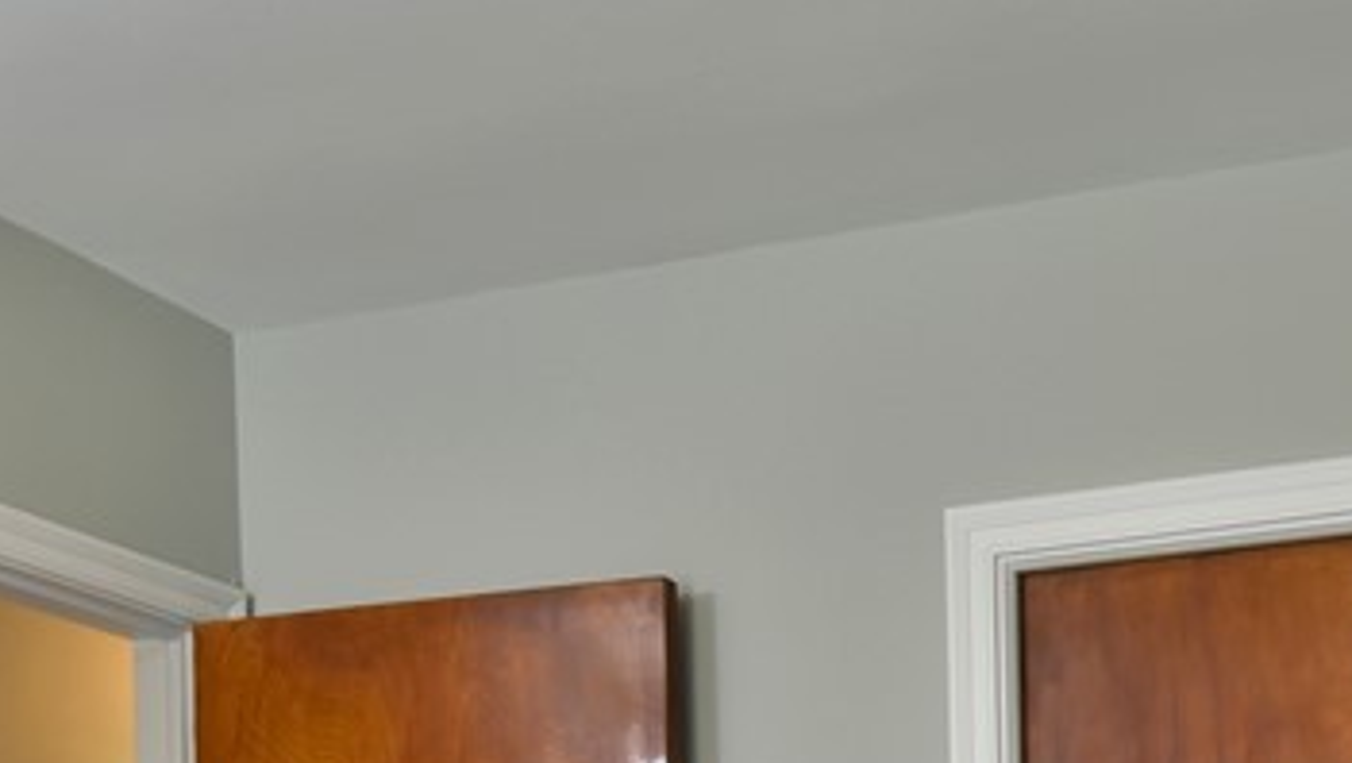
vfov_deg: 15.7
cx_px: 1152
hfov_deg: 30.0
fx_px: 2439
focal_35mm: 68
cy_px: 1287
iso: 200
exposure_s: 1/25
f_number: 4.5
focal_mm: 14
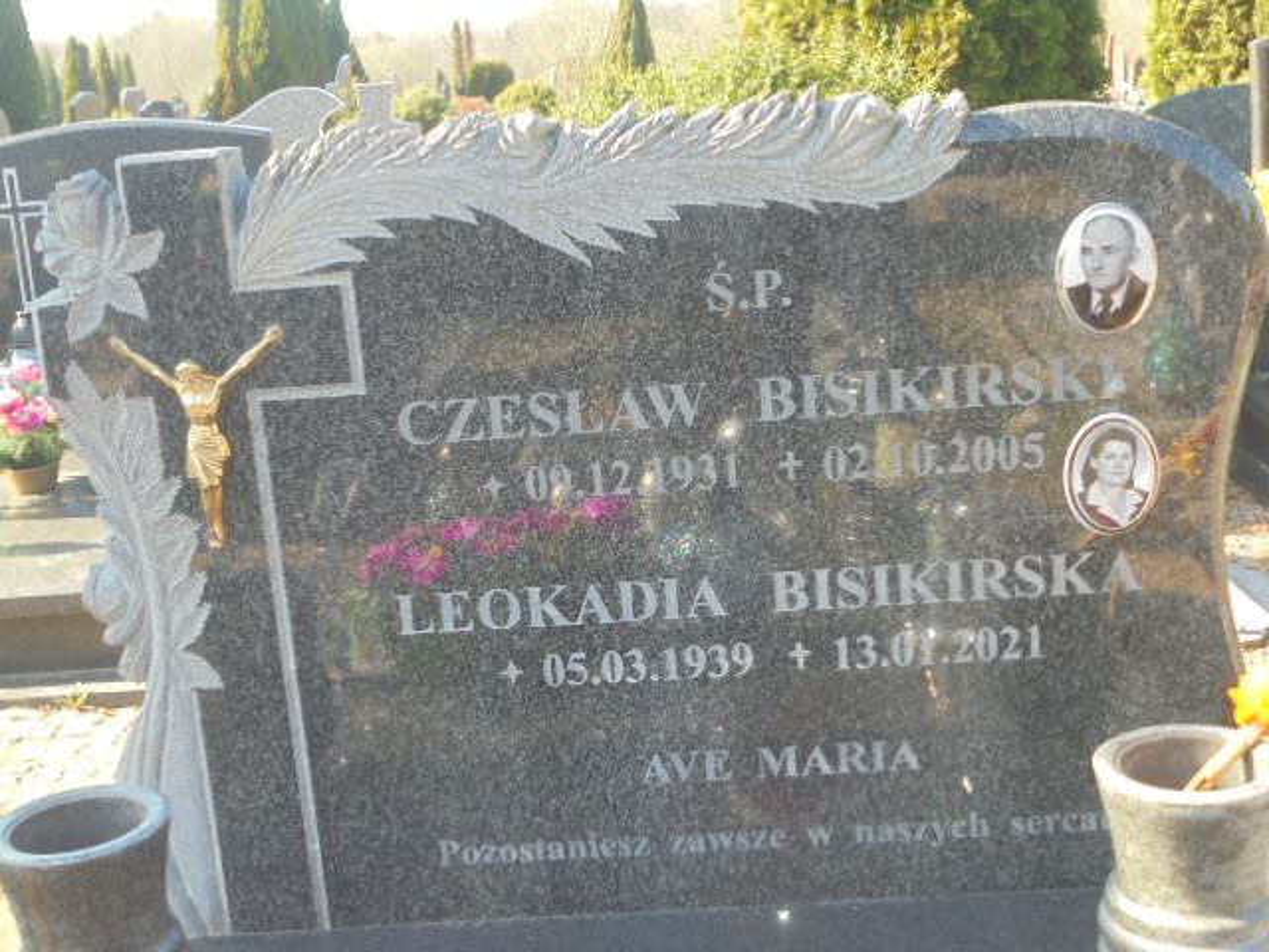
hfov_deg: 38.9
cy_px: 476
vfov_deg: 29.7
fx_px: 1796
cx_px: 634
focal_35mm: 49
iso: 100
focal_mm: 8.9
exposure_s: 1/60
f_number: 4.8
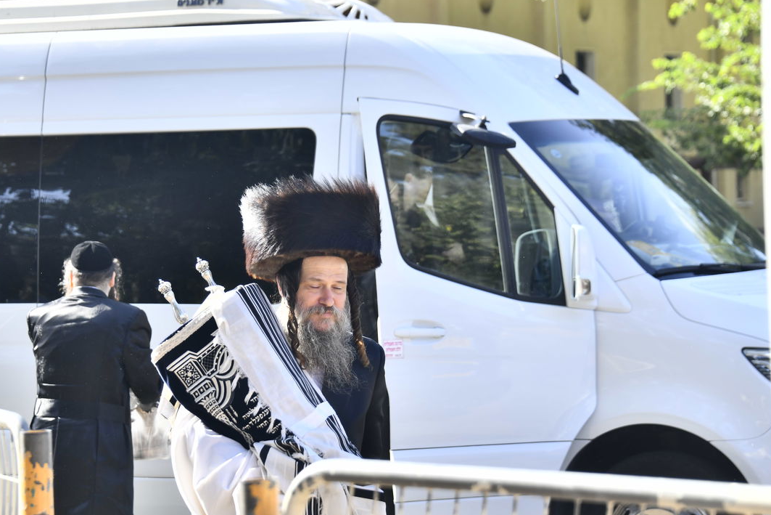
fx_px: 2763
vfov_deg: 10.6
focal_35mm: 129
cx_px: 313
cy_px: 301
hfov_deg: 15.9
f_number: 5.6
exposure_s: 1/400
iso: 250
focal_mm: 98
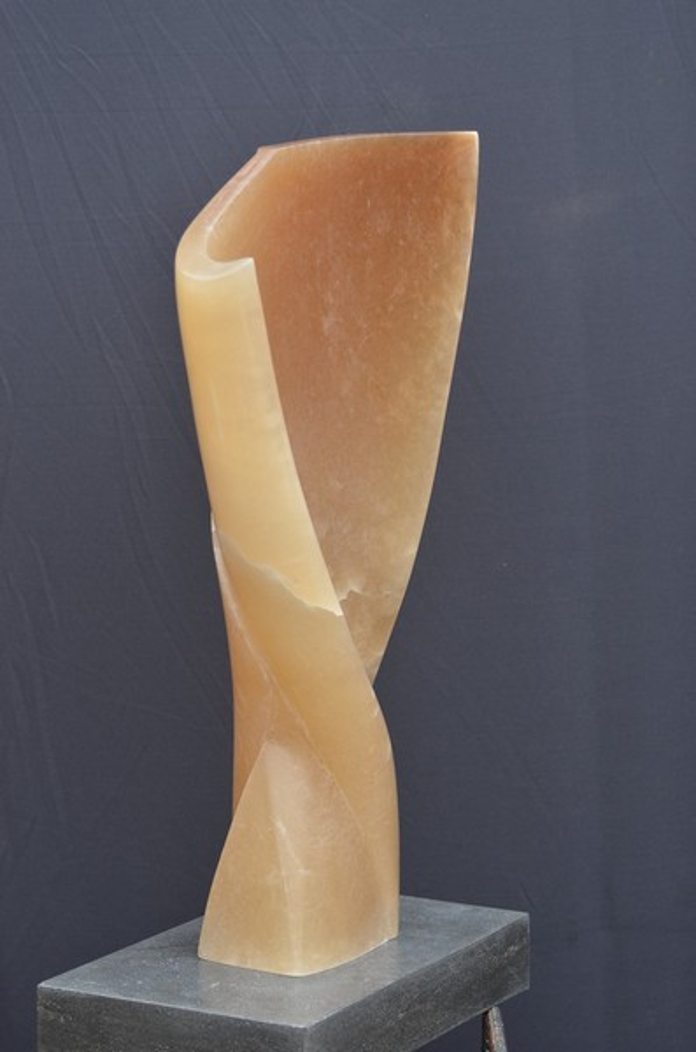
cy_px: 526
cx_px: 348
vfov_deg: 19.5
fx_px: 3061
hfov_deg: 13.0
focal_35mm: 105
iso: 200
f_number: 4.5
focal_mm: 70
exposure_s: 1/400
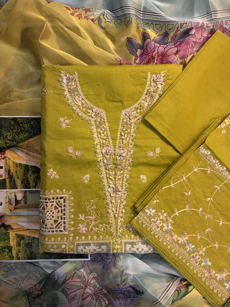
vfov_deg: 71.6
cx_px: 115
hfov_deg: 56.8
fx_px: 213
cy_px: 154
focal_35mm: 24
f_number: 1.78
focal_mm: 6.76
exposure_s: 1/50
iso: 400
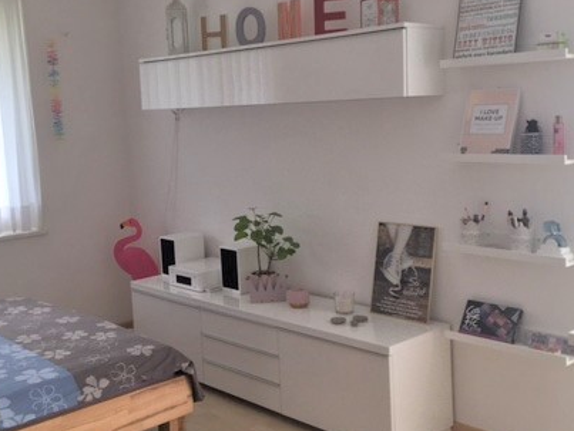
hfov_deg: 41.1
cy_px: 201
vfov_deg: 31.6
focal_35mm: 46
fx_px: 763
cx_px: 255
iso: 40
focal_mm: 4.15
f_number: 2.2
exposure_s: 1/100
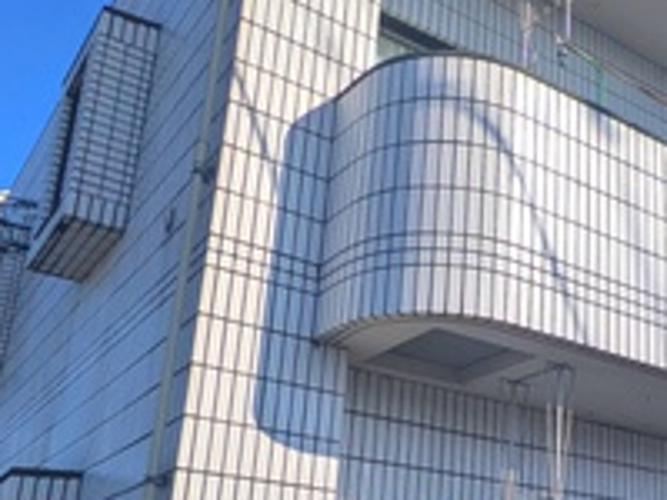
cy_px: 377
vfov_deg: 29.2
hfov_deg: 37.0
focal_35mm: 49
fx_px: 944
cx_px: 567
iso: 54
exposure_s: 1/4587
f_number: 2.2
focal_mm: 1.83
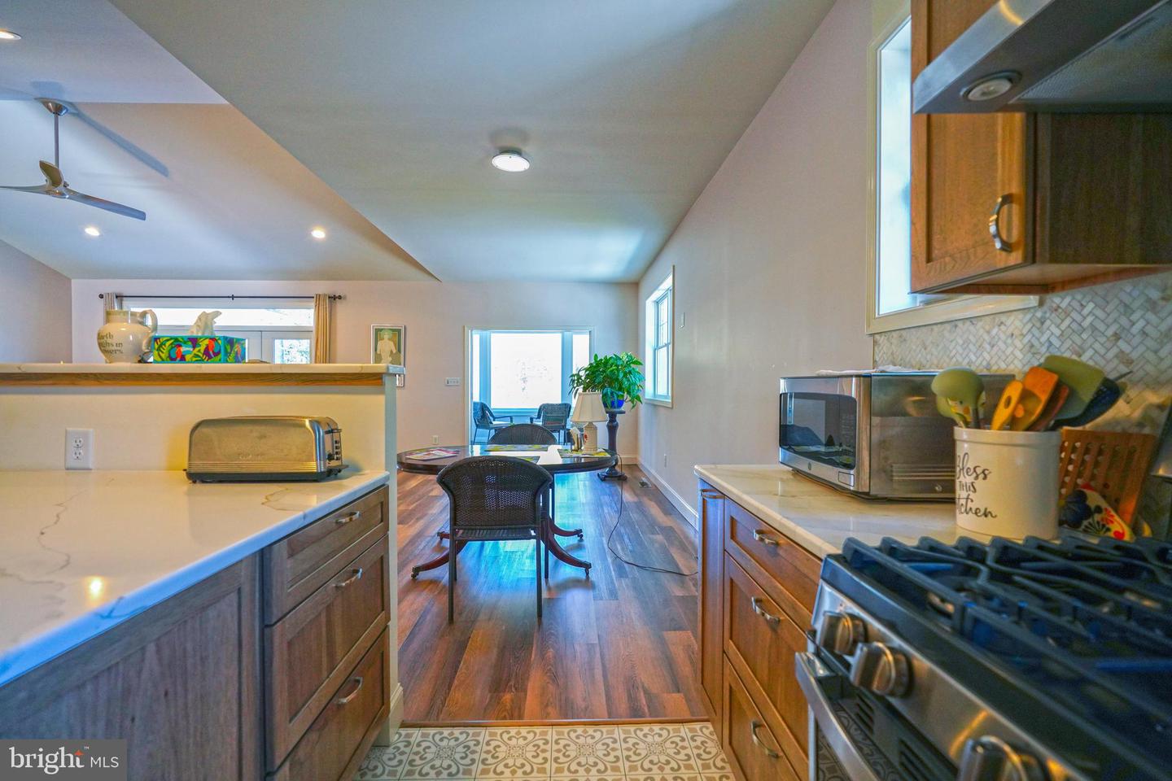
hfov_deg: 96.7
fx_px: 521
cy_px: 390
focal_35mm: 16
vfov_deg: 73.7
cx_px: 586
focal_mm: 16
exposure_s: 1/160
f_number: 4
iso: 1600
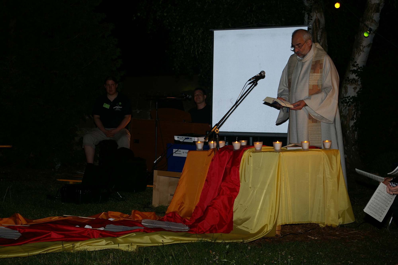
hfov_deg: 29.9
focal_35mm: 68
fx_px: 746
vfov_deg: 20.1
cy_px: 132
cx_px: 199
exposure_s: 1/60
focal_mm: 45
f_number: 5.6
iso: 200
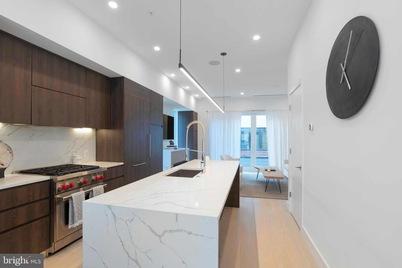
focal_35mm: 17
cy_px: 134
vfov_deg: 70.5
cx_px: 201
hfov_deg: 93.3
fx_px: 190
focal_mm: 17
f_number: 10
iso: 500
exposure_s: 1/13
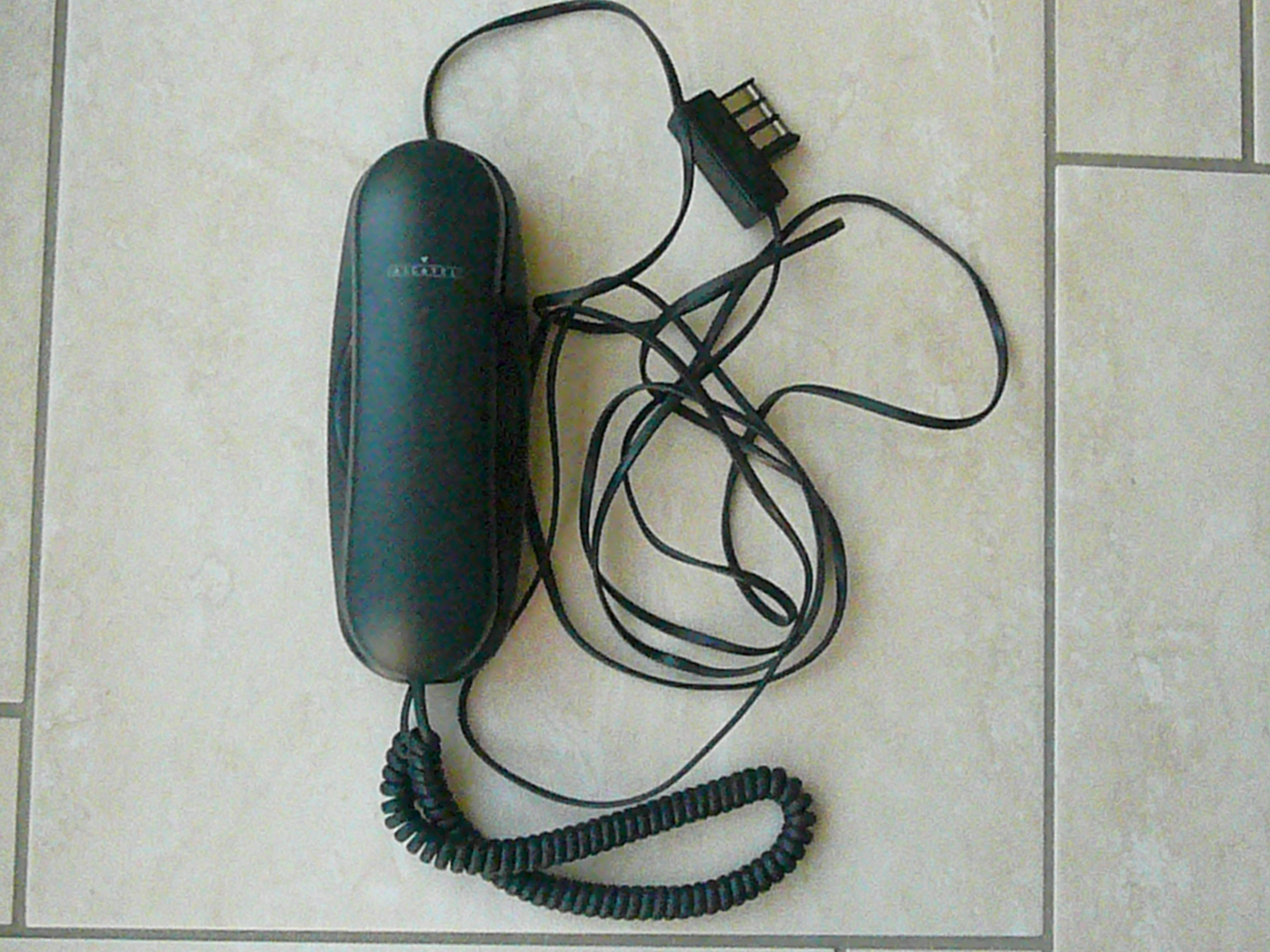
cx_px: 635
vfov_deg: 29.7
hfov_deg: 38.9
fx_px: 1798
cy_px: 476
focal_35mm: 49
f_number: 10
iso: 3200
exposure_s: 1/200
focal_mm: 8.1
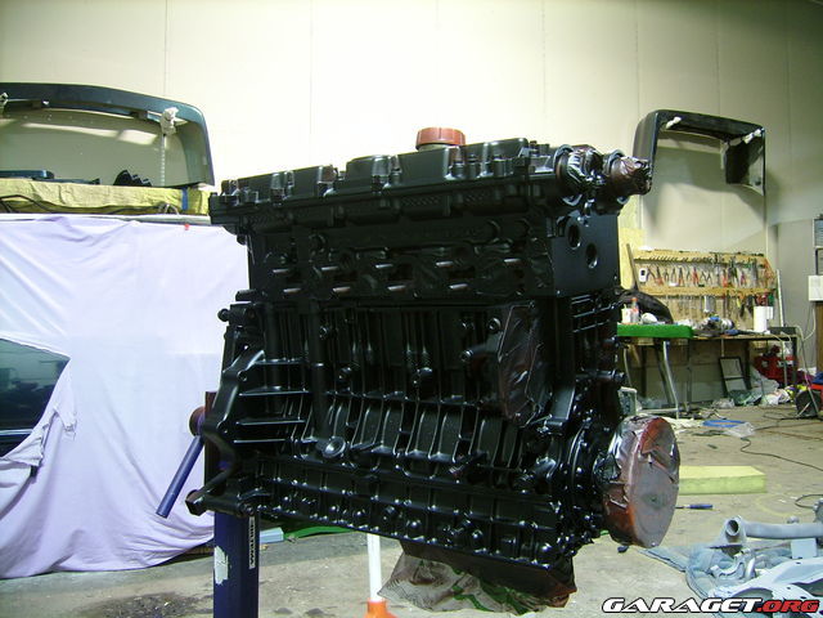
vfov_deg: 40.7
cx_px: 412
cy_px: 309
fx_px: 832
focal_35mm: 35
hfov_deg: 52.6
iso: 100
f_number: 2.8
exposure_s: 1
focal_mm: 5.95
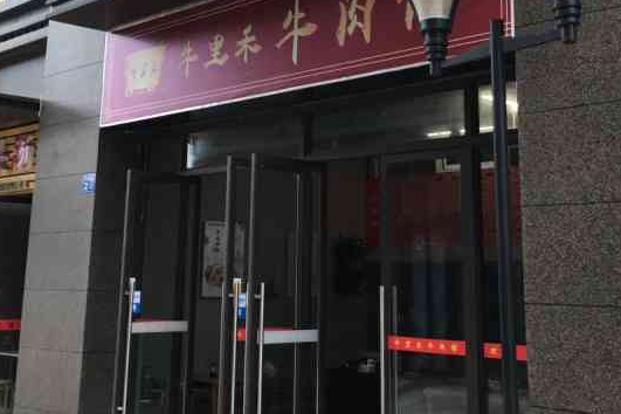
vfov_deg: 24.9
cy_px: 63
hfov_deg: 37.5
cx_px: 299
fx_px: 914
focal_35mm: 53
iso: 40
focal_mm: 4.15
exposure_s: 1/100
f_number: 2.2
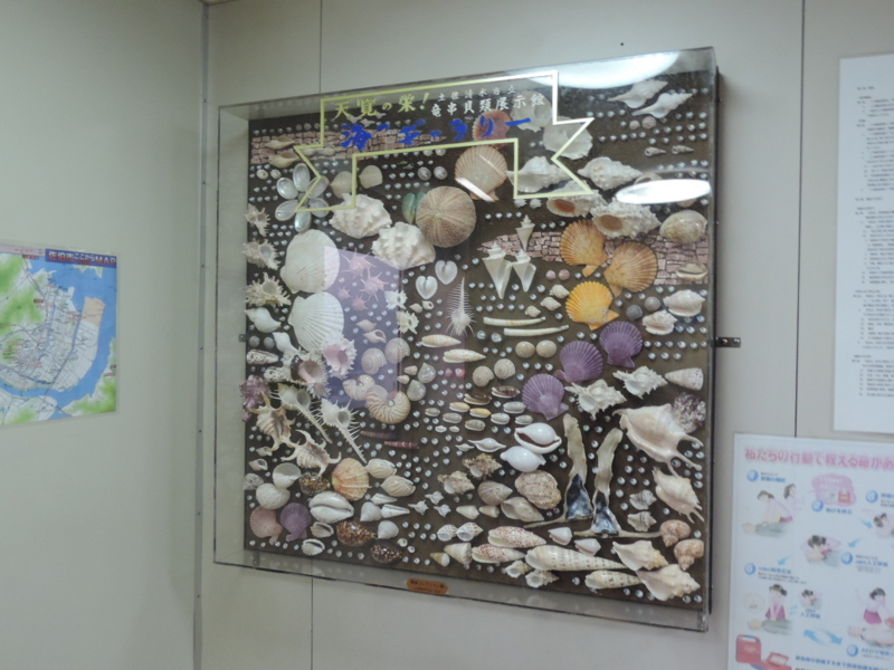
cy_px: 335
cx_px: 447
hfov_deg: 60.0
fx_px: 775
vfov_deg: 46.8
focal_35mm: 30
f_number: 3.1
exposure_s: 1/20
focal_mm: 5.3
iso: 400
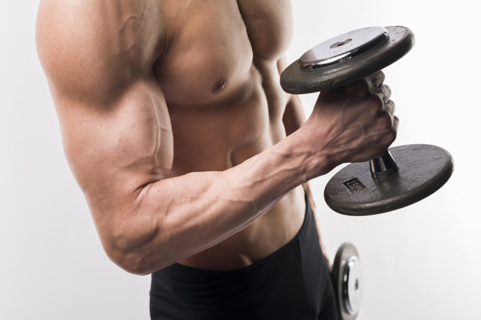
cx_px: 240
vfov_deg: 26.9
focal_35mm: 50
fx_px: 668
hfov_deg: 39.6
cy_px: 160
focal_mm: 50
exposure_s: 1/125
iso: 100
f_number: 5
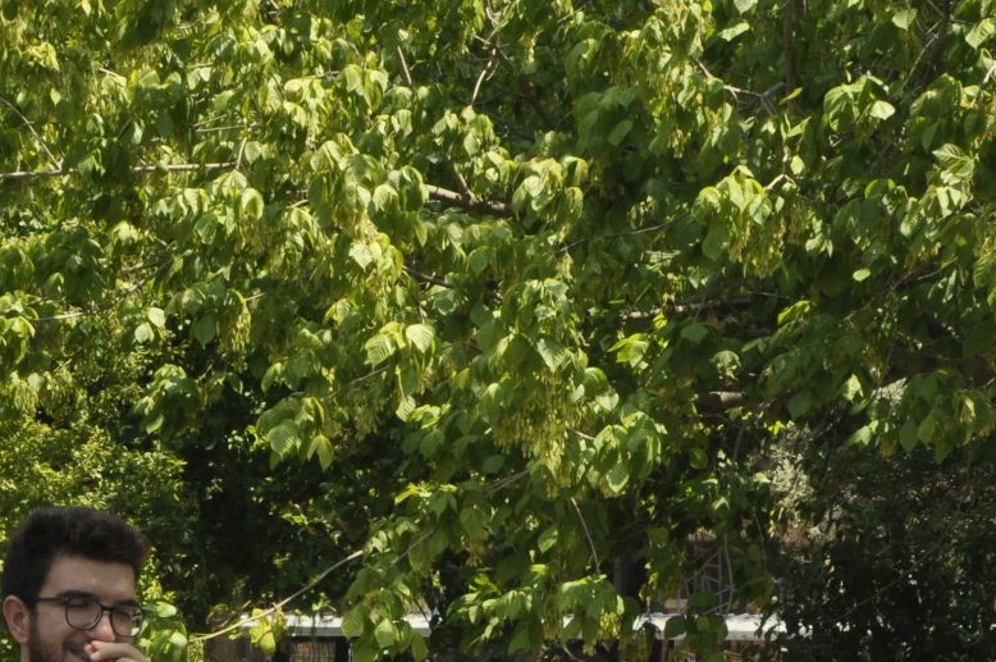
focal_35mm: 124
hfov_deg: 16.4
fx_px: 3427
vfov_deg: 10.7
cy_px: 910
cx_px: 196
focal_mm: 30
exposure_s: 1/200
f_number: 14
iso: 640
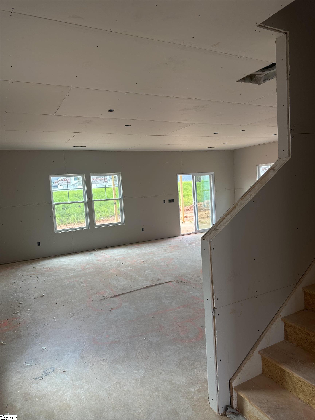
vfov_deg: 71.6
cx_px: 158
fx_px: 291
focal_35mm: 24
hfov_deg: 56.8
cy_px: 210
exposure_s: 1/121
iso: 64
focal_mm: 6.86
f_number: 1.78
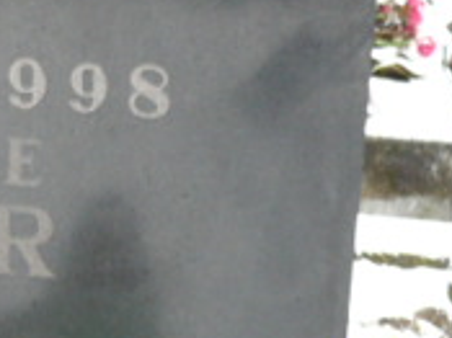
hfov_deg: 14.6
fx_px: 1670
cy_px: 46
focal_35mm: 128
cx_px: -176
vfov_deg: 11.5
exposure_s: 1/30
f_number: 2.8
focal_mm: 5.8
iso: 160
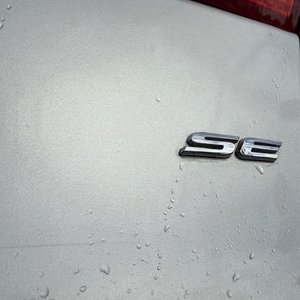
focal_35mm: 29
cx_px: 199
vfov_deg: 55.6
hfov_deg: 54.5
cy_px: 147
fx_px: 284
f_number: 2.2
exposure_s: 1/4785
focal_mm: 2.22
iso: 50
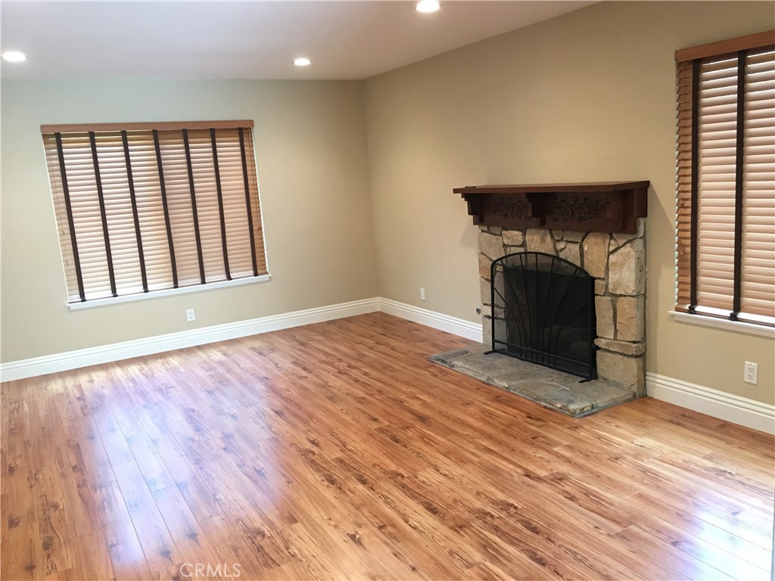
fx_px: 649
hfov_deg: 61.7
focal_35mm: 29
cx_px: 388
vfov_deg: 48.2
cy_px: 290
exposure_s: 1/10
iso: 80
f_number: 2.2
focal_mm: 4.15
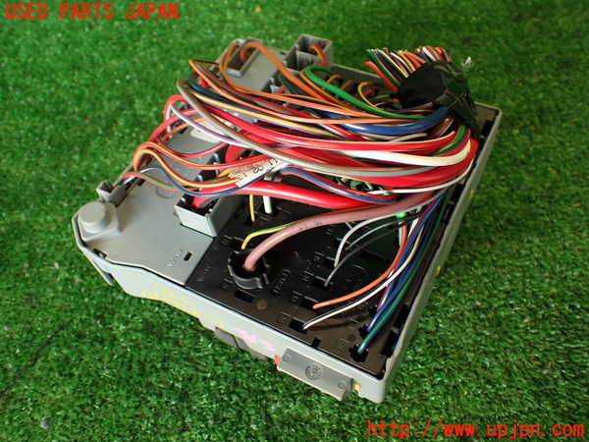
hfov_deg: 56.8
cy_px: 221
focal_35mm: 32
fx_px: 544
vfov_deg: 44.2
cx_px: 294
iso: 200
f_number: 2.4
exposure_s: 1/50
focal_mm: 5.79
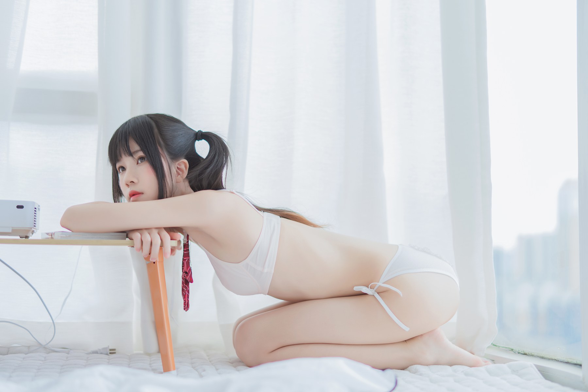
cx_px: 294
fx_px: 817
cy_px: 196
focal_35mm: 50
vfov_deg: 27.0
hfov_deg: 39.6
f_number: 1.4
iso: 125
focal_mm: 50
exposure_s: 1/160
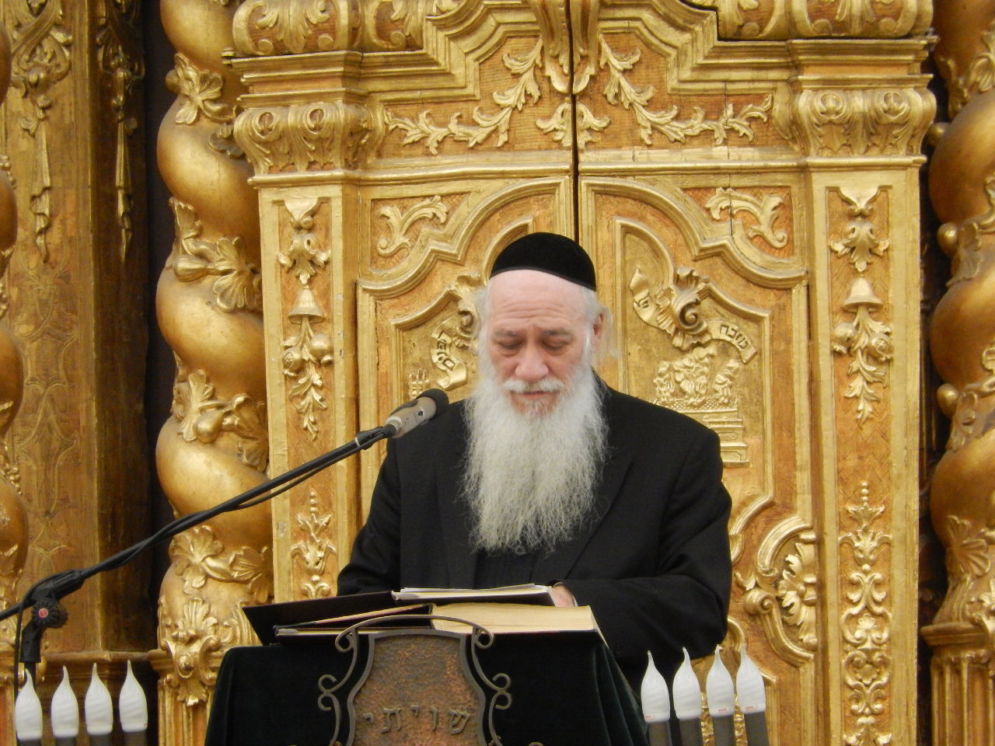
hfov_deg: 4.7
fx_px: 12072
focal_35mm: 420
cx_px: 498
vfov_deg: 3.5
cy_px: 373
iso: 800
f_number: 6.2
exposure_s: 1/15
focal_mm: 75.4
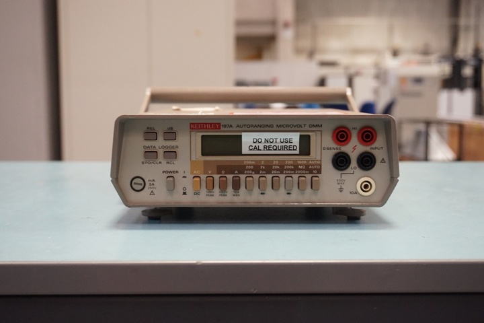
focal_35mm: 44
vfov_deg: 30.8
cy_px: 162
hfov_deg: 45.0
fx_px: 585
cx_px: 242
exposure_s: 1/60
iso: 1600
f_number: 4.5
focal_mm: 29
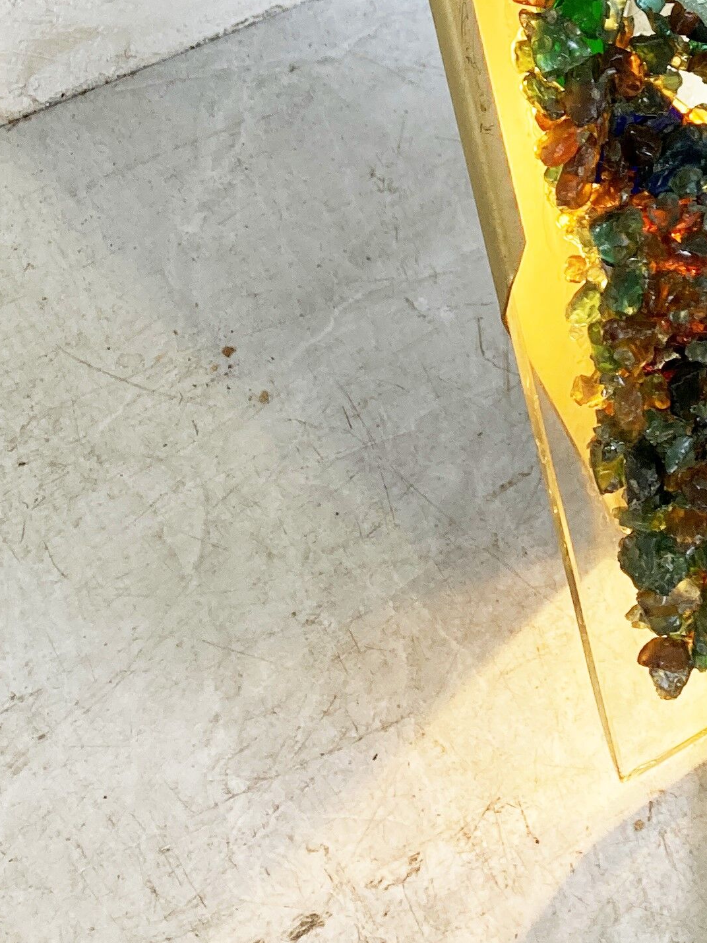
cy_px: -203
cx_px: 824
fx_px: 2151
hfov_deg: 17.8
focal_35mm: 79
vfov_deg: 22.6
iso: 50
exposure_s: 1/50
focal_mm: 3.99
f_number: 1.8
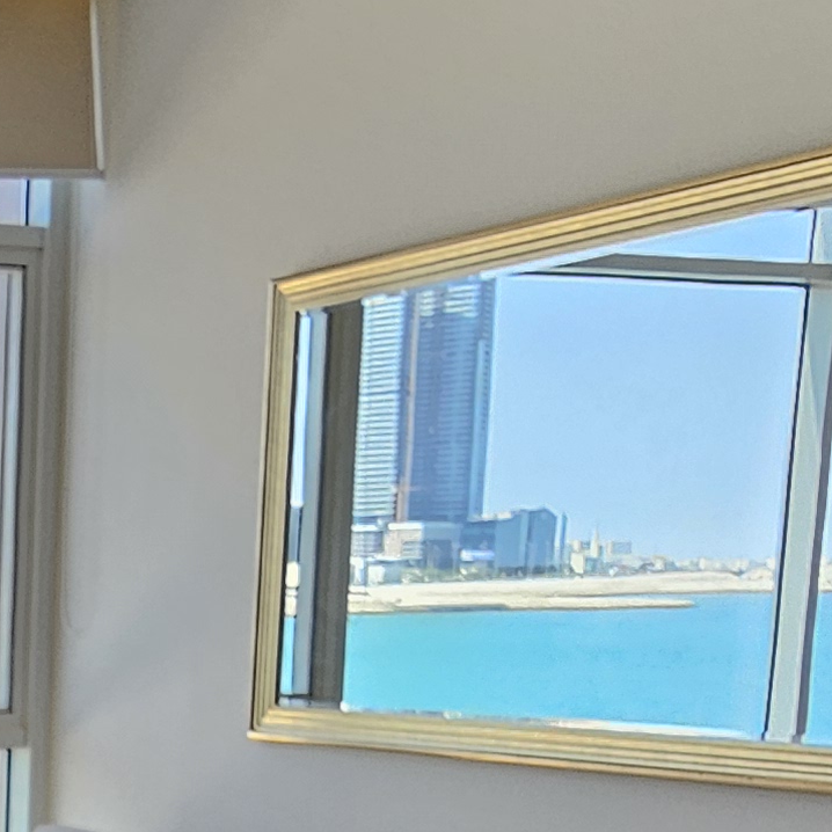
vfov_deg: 24.3
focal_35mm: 64
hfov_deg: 23.3
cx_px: -295
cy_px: 1014
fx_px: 1740
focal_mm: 2.2
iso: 50
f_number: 2.2
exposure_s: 1/50
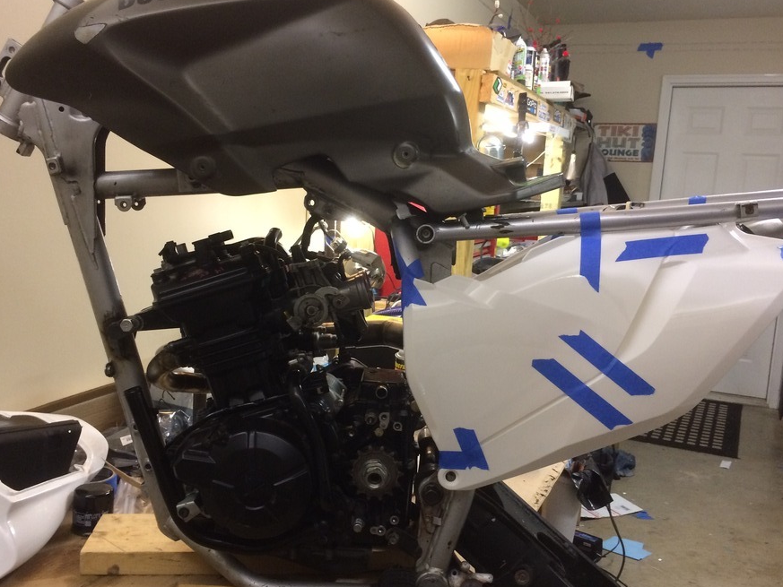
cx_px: 378
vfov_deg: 41.8
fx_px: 769
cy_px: 306
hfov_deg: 53.9
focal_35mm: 34
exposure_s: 1/30
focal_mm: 4.15
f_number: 2.2
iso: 200
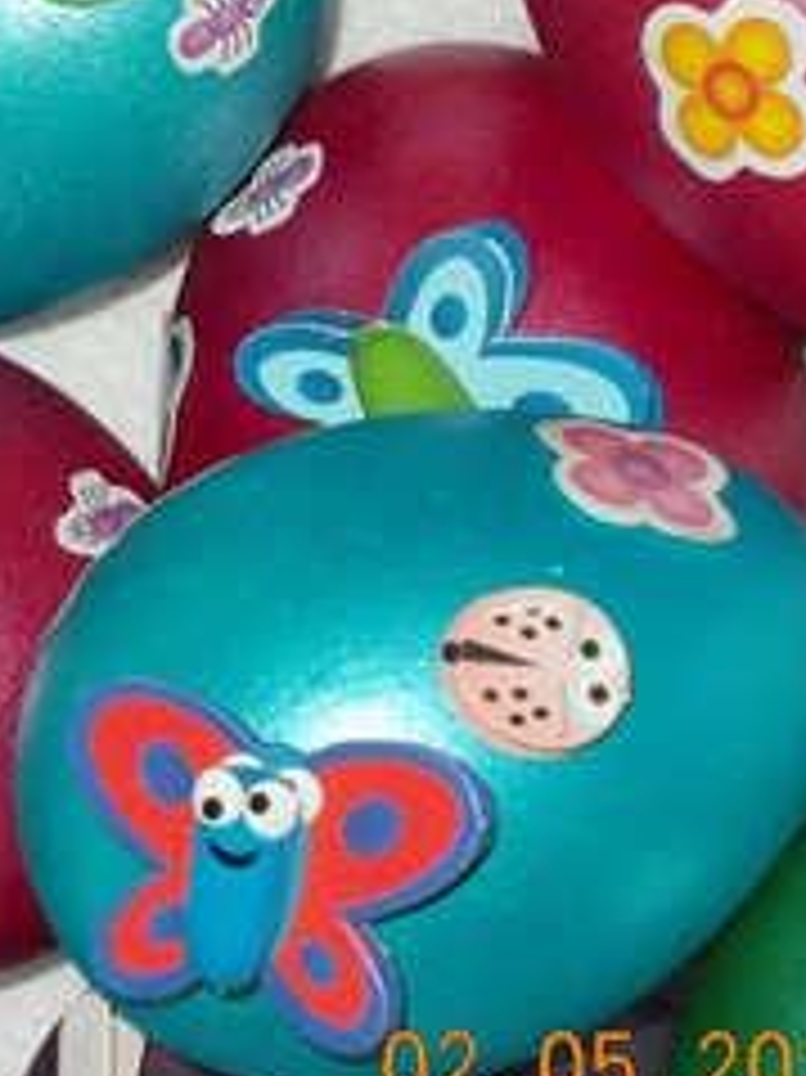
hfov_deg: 5.8
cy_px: 239
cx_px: -86
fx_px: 7986
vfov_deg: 7.7
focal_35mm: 257
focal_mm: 13.6
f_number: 5.3
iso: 200
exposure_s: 1/60
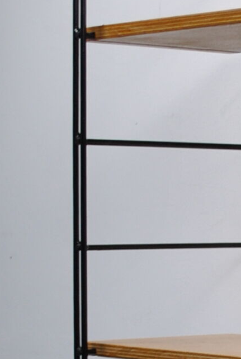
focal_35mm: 176
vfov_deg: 11.5
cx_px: 424
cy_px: 399
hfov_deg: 7.6
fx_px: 1759
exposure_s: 1/30
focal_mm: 26
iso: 200
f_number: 5
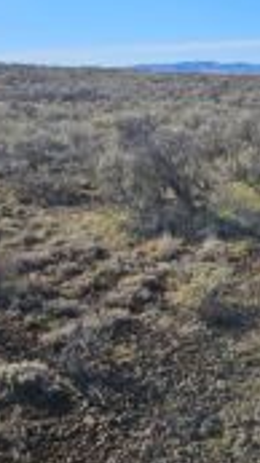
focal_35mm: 58
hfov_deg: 20.5
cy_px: 75
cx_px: 198
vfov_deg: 34.6
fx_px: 713
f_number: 1.8
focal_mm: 5.4
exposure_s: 1/2551
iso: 25
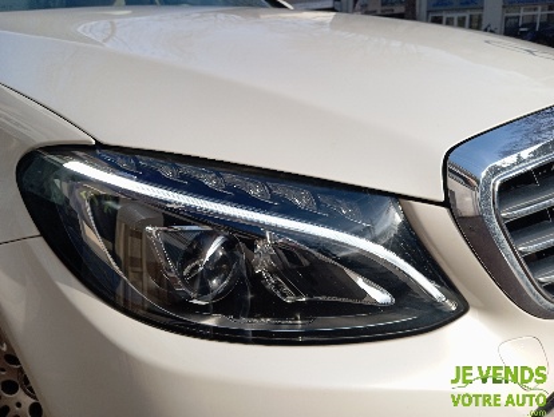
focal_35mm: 28
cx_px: 277
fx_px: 449
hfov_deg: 63.4
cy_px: 208
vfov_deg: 49.9
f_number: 1.8
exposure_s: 1/476
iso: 55
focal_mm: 4.22
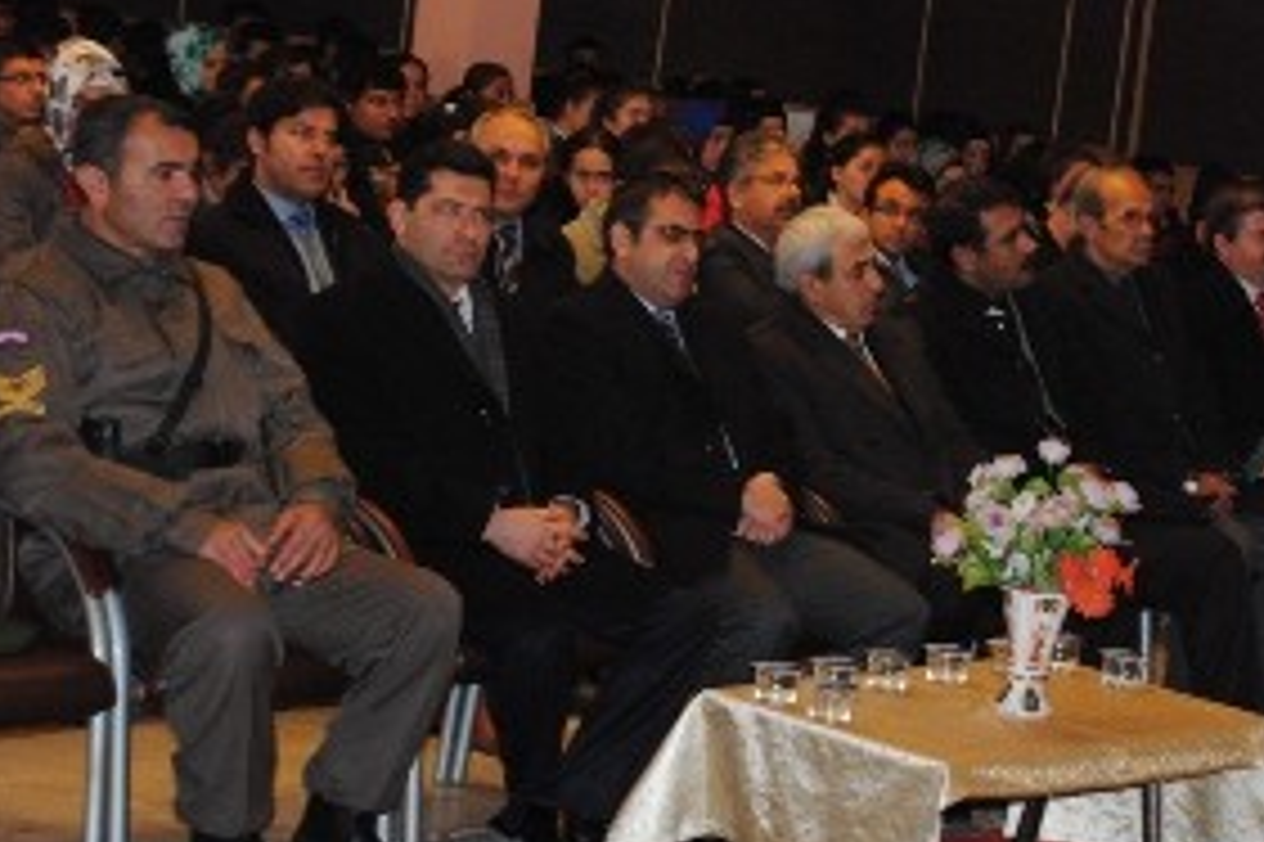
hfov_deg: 22.1
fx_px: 3193
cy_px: 333
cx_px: 990
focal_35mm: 91
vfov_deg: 15.0
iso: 800
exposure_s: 1/25
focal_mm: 38
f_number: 6.3
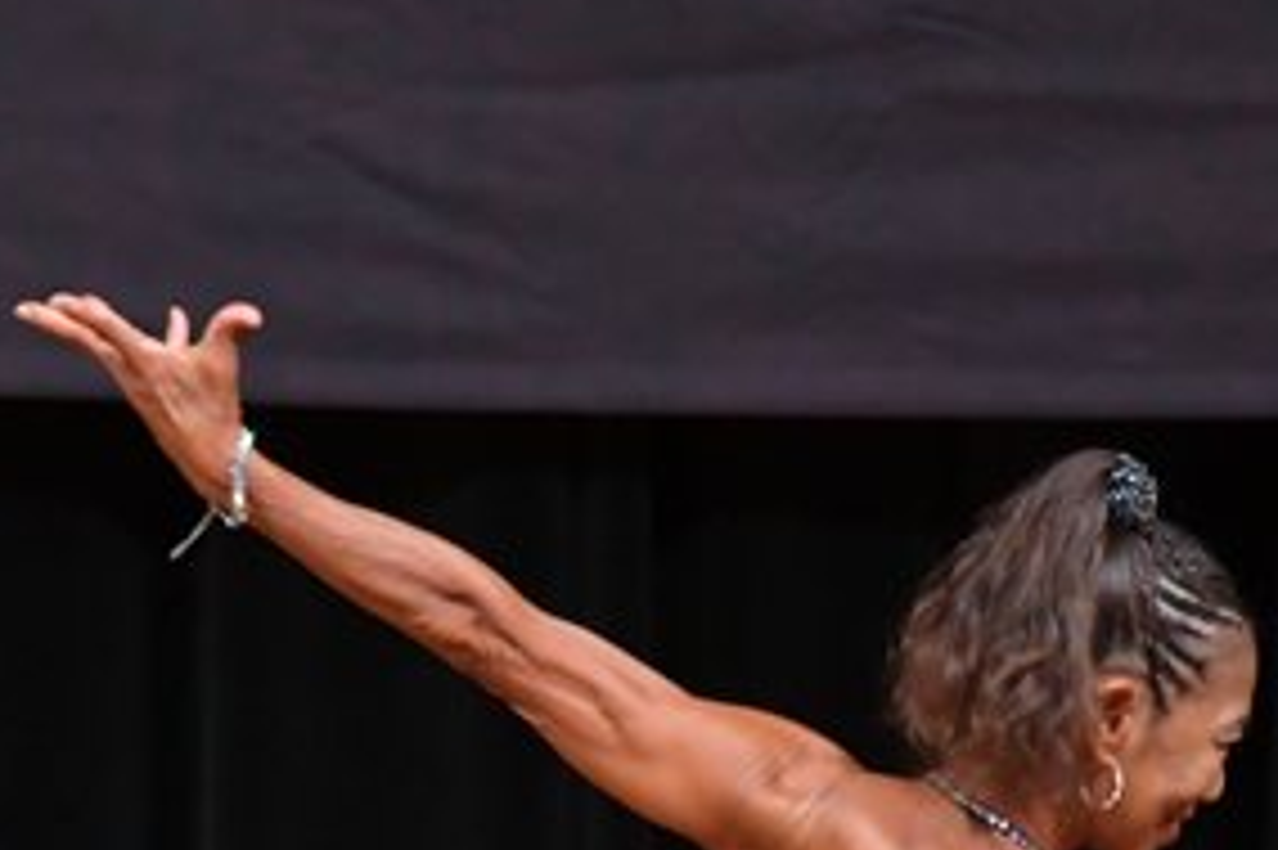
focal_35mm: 942
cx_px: 826
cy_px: 1120
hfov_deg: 2.2
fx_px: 33420
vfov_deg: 1.5
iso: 4000
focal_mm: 230
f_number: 5.6
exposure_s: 1/400
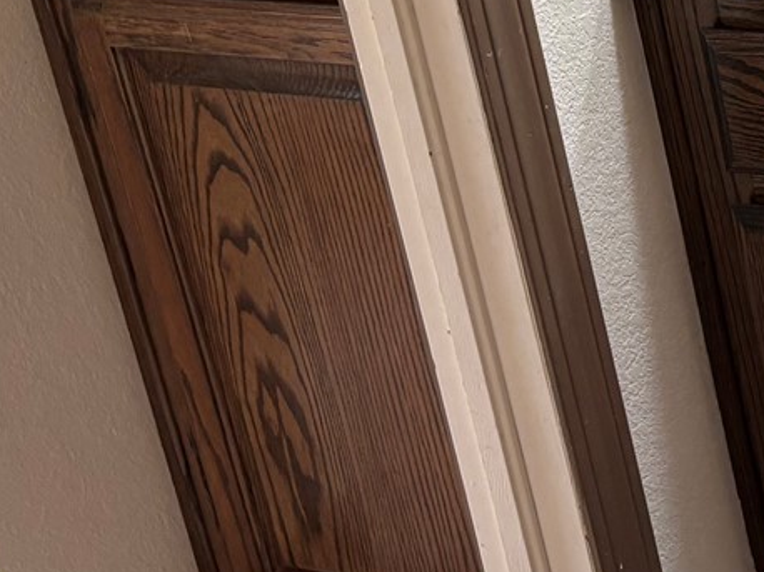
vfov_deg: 13.0
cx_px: 1266
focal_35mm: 109
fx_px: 2404
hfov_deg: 16.0
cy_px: -205
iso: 80
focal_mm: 5.96
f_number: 1.6
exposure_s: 1/60
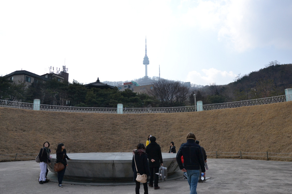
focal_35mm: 27
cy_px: 97
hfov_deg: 67.4
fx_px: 219
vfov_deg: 47.9
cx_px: 146
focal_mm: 18
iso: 640
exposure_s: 1/4000
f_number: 5.6
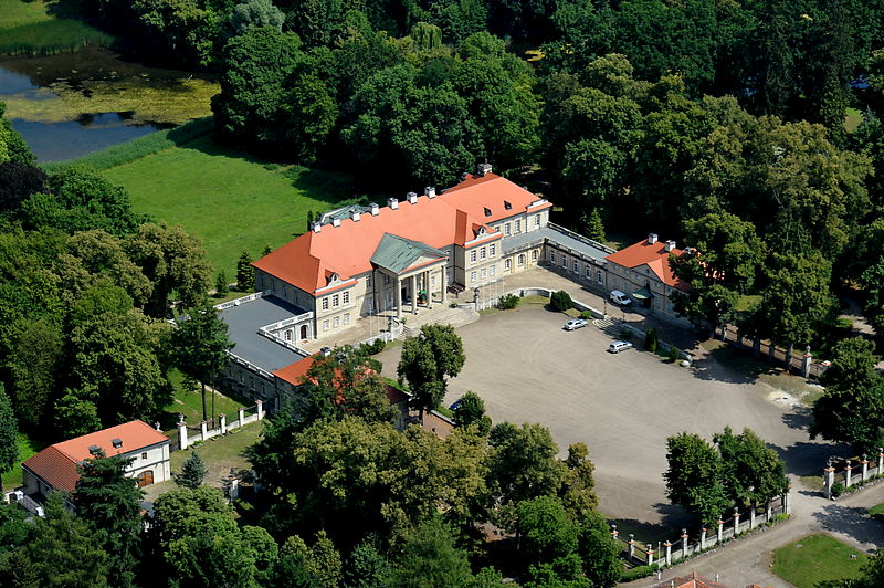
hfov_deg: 19.5
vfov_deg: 13.0
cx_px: 442
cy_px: 294
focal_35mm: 105
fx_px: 2576
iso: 500
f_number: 10
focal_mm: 105
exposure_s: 1/400
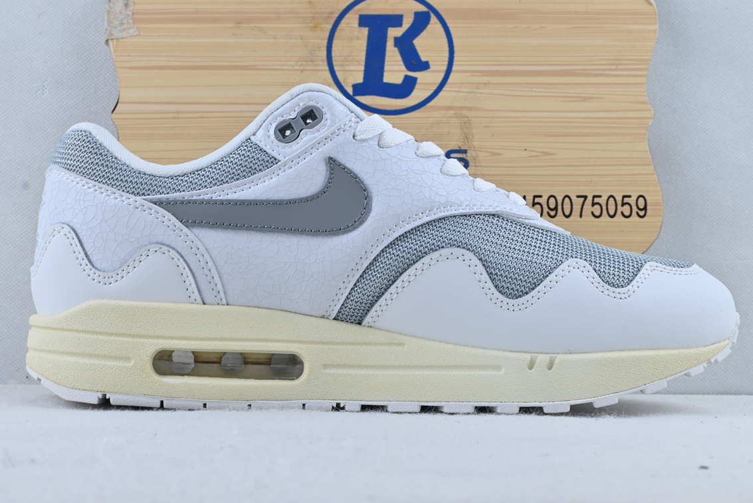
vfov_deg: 25.1
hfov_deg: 36.9
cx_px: 377
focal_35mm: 54
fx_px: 1130
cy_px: 259
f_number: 10
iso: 100
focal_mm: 34
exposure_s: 1/20
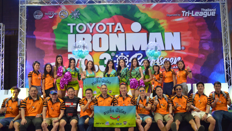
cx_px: 117
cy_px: 64
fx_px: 256
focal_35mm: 42
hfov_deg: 48.8
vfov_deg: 28.6
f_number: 4
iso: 2500
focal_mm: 25
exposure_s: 1/200
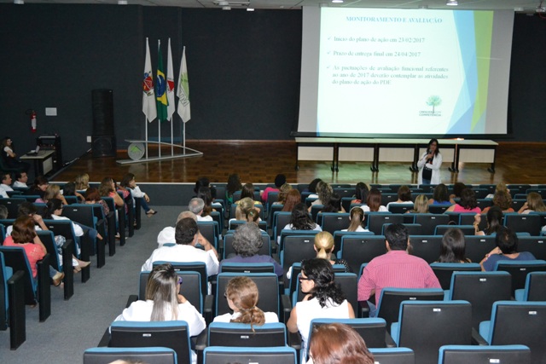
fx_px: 660
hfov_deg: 45.0
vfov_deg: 30.9
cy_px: 182
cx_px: 273
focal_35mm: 44
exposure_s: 1/60
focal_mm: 29
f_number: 4.5
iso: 3200
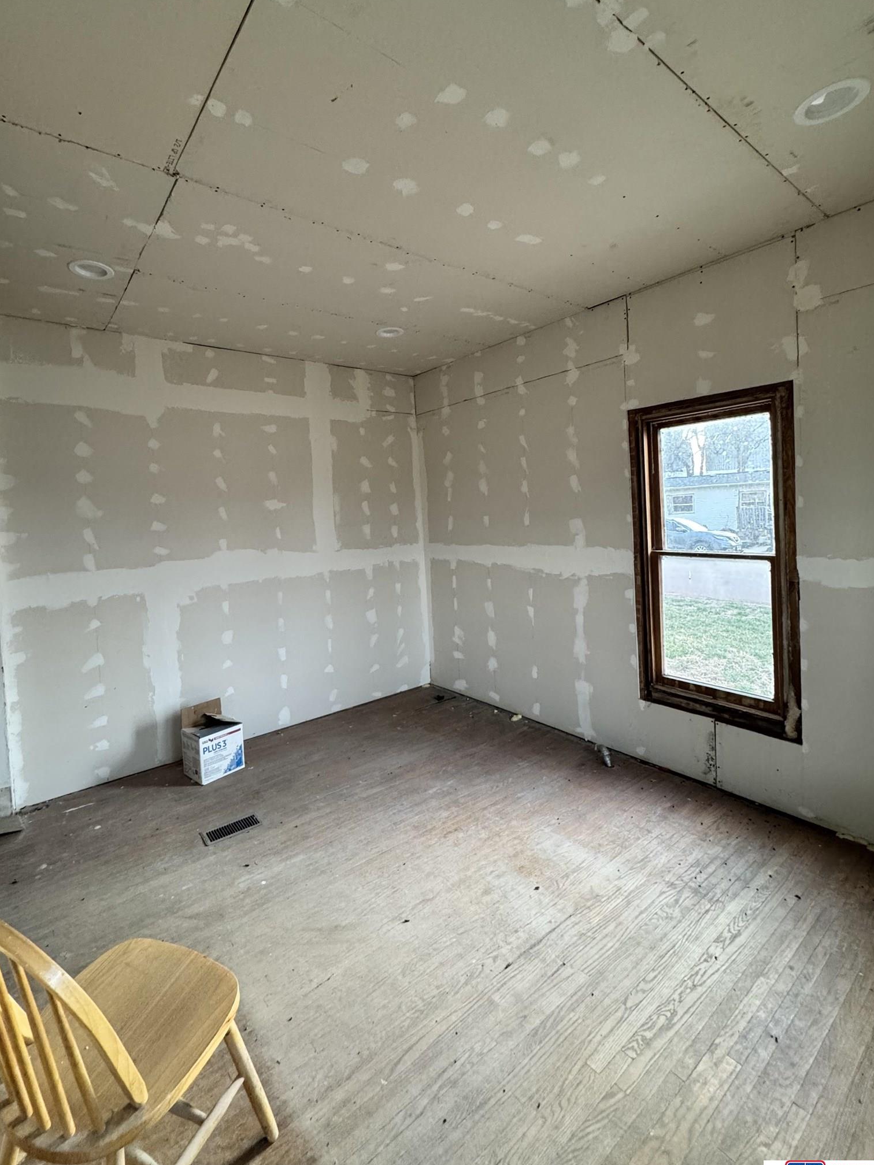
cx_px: 397
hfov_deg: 77.9
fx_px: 539
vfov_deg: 94.2
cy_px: 529
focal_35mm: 16
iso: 400
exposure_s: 1/60
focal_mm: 2.22
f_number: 2.2
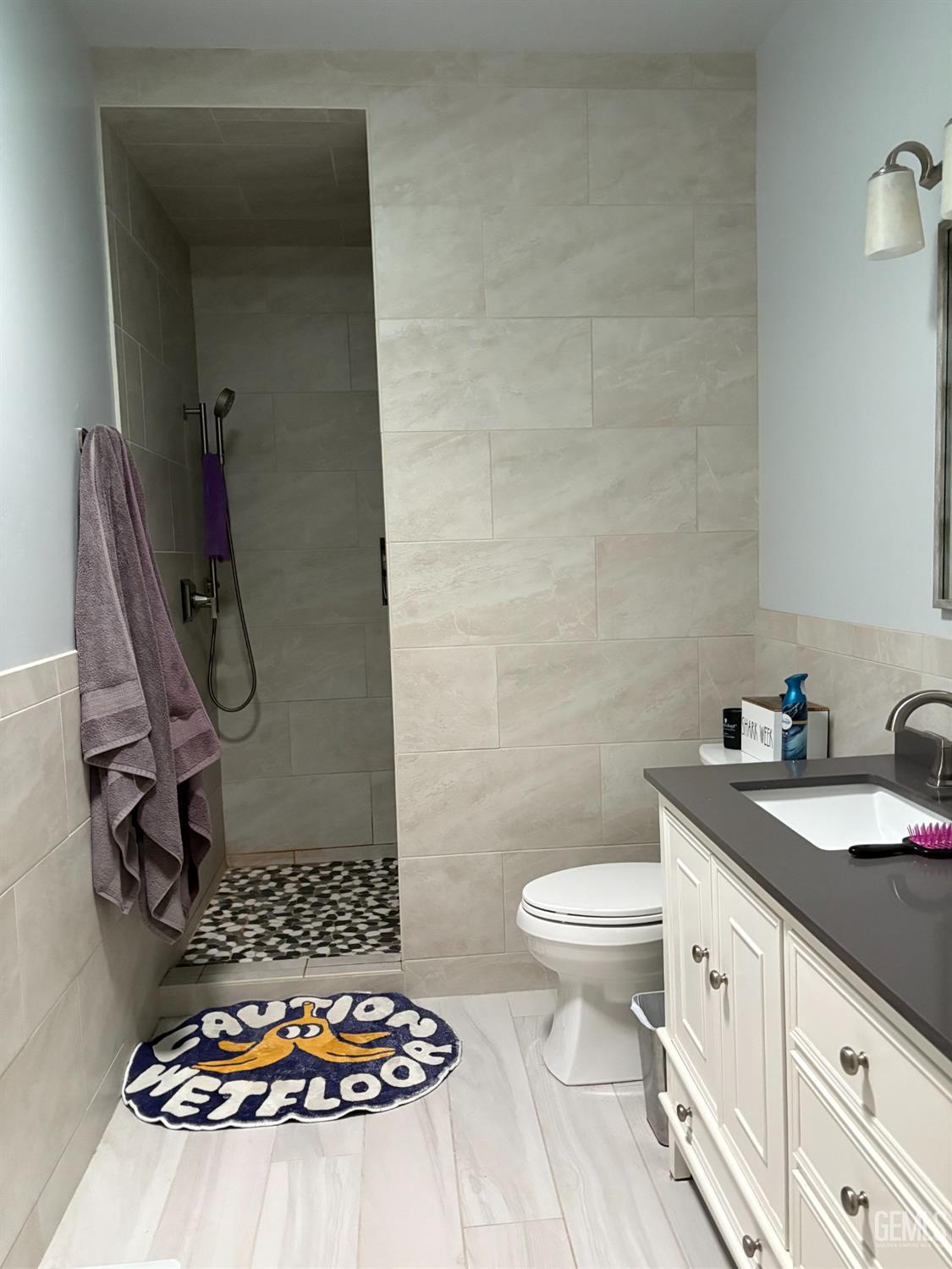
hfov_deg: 53.1
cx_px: 476
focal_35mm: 26
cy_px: 634
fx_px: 953
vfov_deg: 67.3
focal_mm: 5.96
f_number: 1.6
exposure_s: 1/60
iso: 500
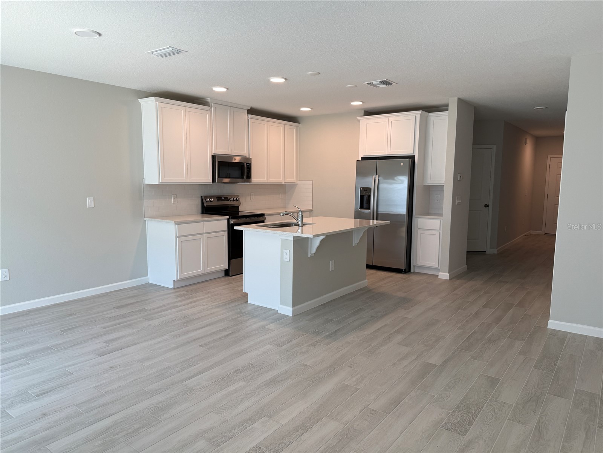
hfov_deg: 71.6
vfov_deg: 56.8
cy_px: 226
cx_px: 302
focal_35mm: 24
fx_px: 418
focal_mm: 6.76
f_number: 1.78
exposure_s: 1/120
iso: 64
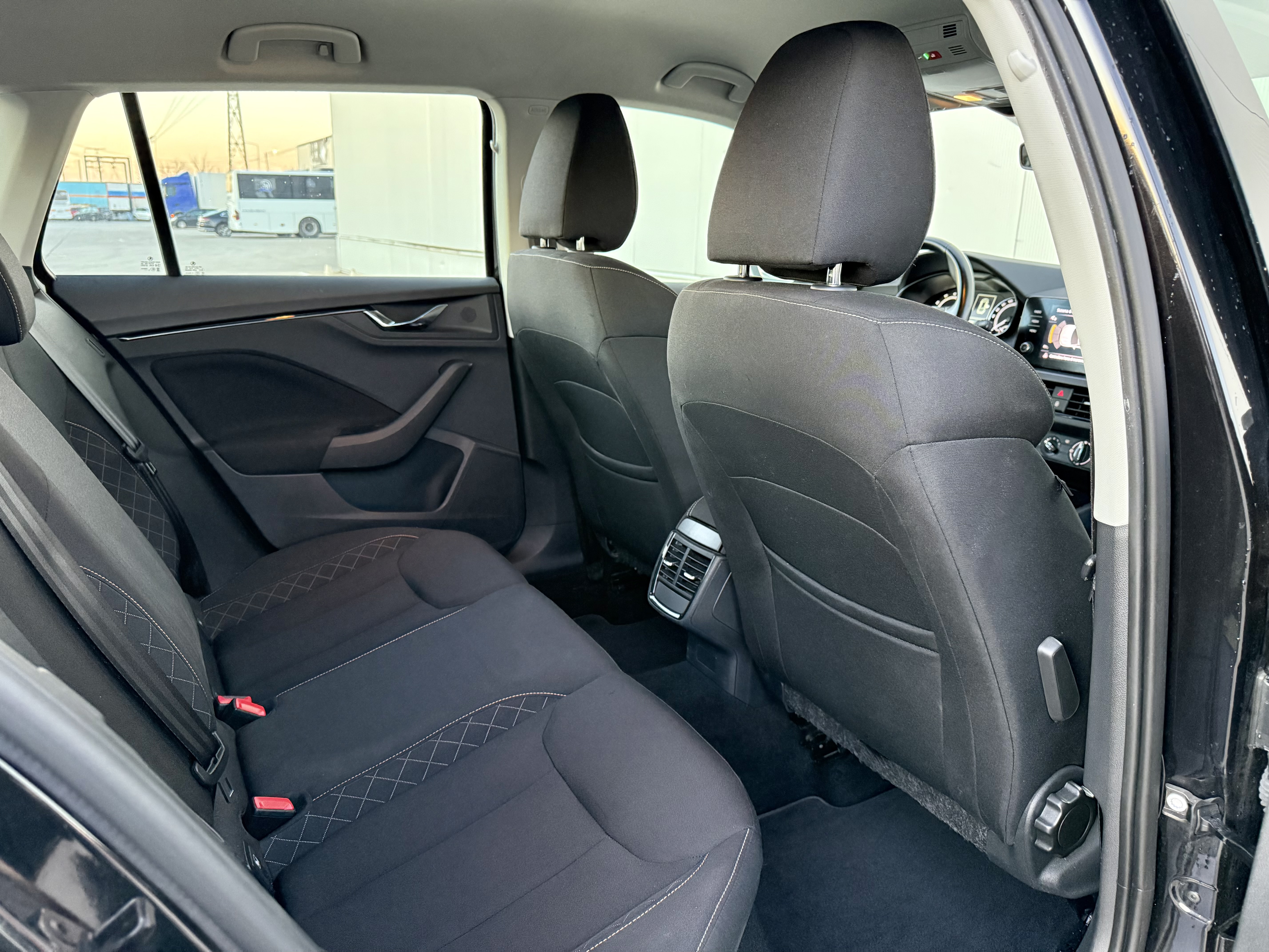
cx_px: 634
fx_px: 880
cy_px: 476
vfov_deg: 56.8
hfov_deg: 71.6
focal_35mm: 24
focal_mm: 6.76
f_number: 1.78
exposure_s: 1/49
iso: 800
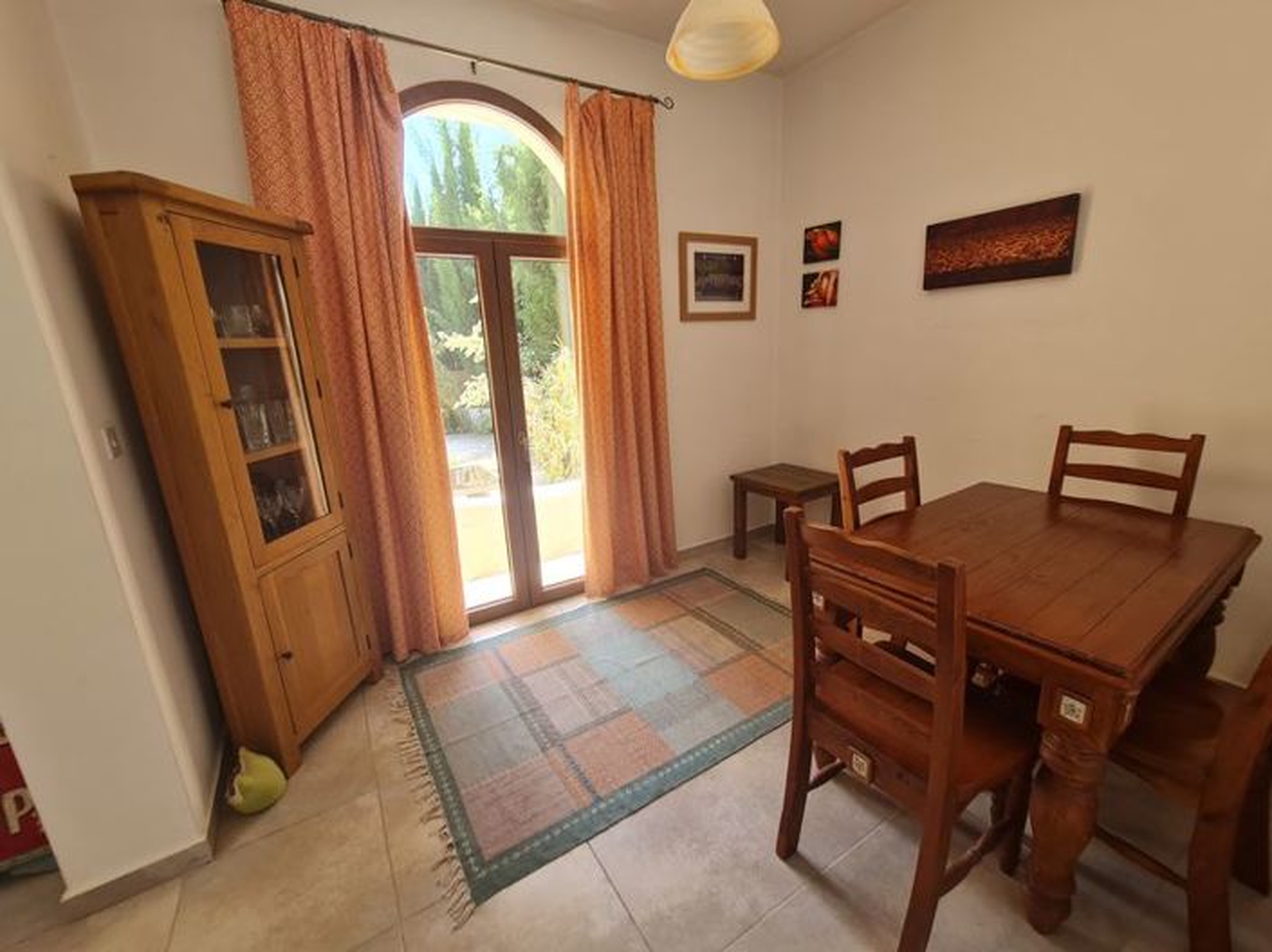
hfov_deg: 106.2
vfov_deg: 89.9
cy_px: 476
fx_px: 477
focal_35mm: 13
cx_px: 636
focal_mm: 2.2
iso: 64
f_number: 2.2
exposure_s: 1/50
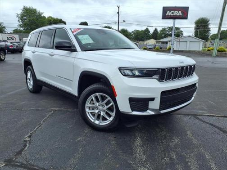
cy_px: 85
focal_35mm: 27
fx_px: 177
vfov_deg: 51.4
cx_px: 114
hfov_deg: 65.3
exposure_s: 1/1250
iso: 40
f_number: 1.9
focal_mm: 3.58
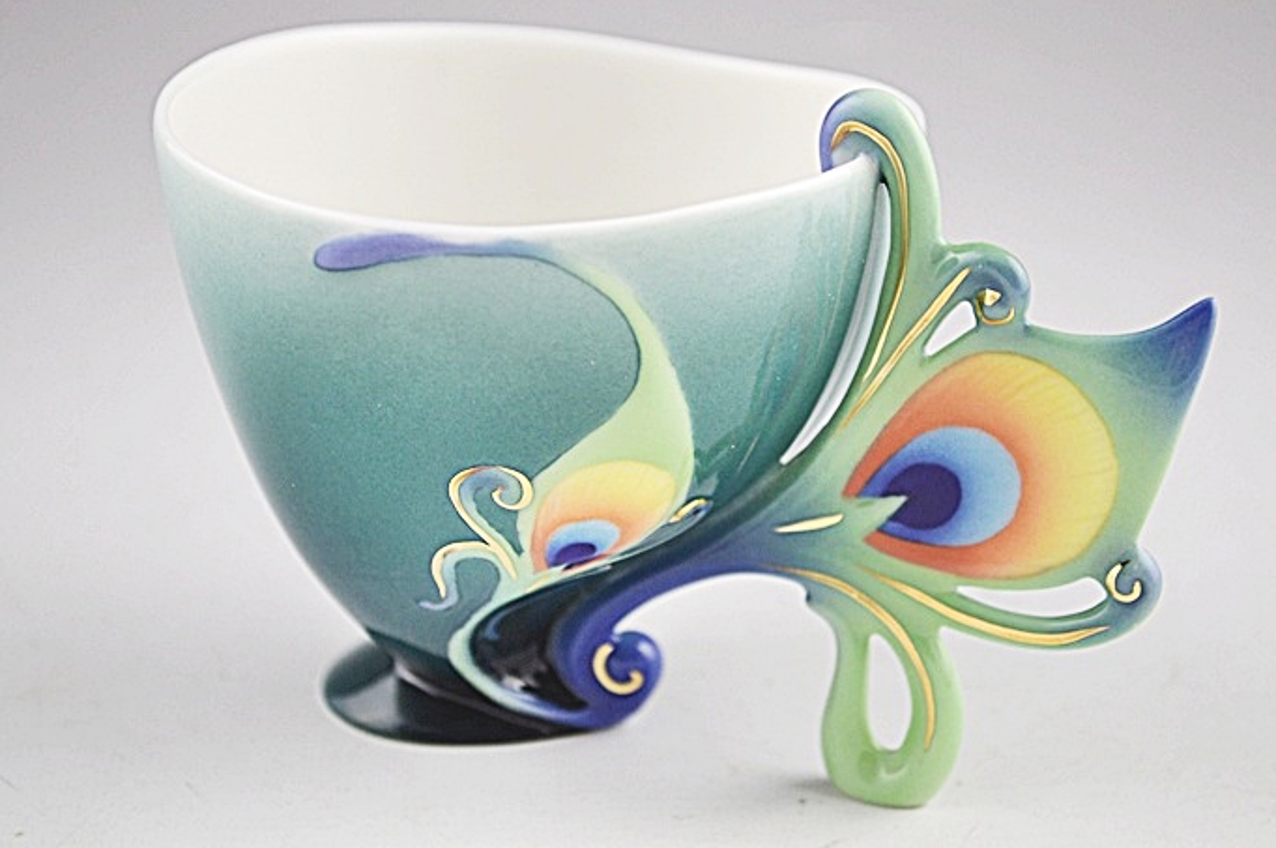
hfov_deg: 26.3
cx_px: 651
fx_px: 2726
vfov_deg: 17.7
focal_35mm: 77
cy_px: 415
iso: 400
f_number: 5.6
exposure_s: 1/60
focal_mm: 50
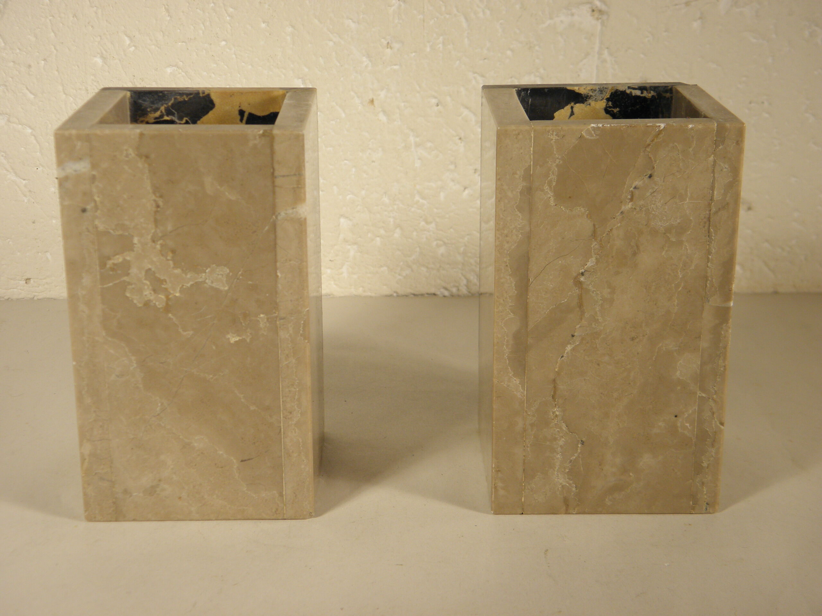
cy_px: 308
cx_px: 411
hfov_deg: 32.7
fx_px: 1401
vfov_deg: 24.8
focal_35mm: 59
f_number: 4.1
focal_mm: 10.6
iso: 100
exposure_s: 1/60
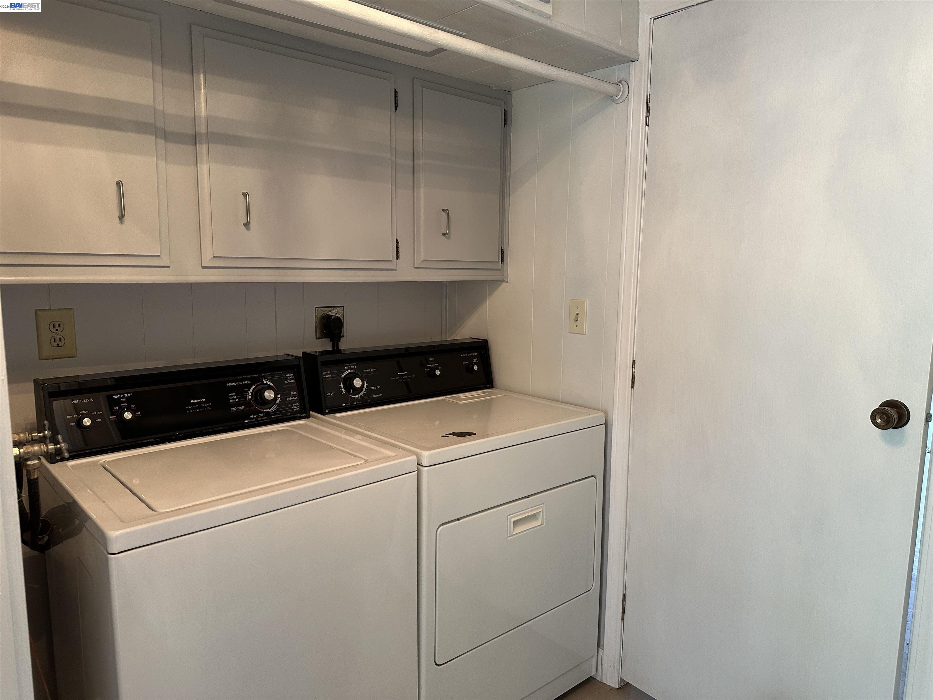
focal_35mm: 24
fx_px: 647
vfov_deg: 56.8
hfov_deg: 71.6
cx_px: 466
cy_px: 350
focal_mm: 6.86
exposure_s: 1/60
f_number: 1.78
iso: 200
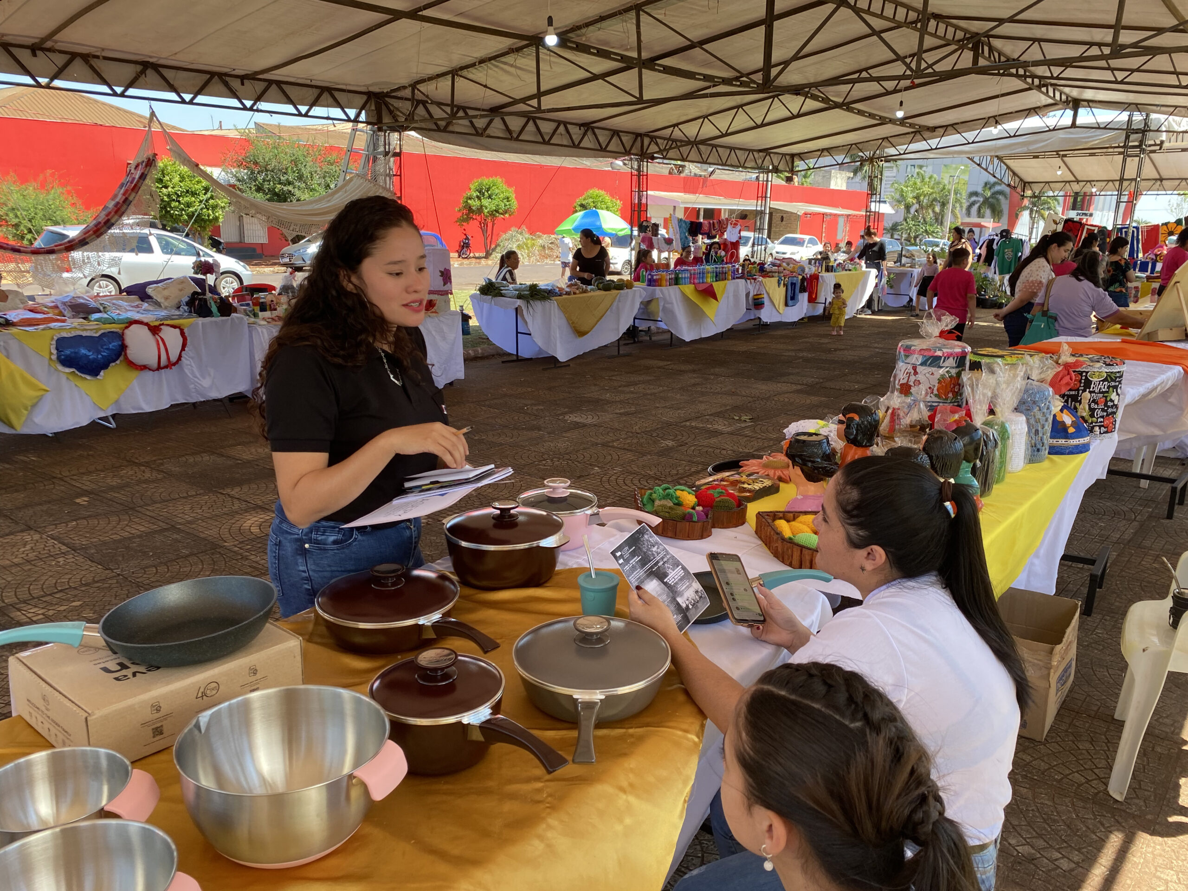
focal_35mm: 26
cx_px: 594
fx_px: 892
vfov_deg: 53.1
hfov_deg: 67.3
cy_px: 446
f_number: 1.8
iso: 32
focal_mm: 4.25
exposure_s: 1/279
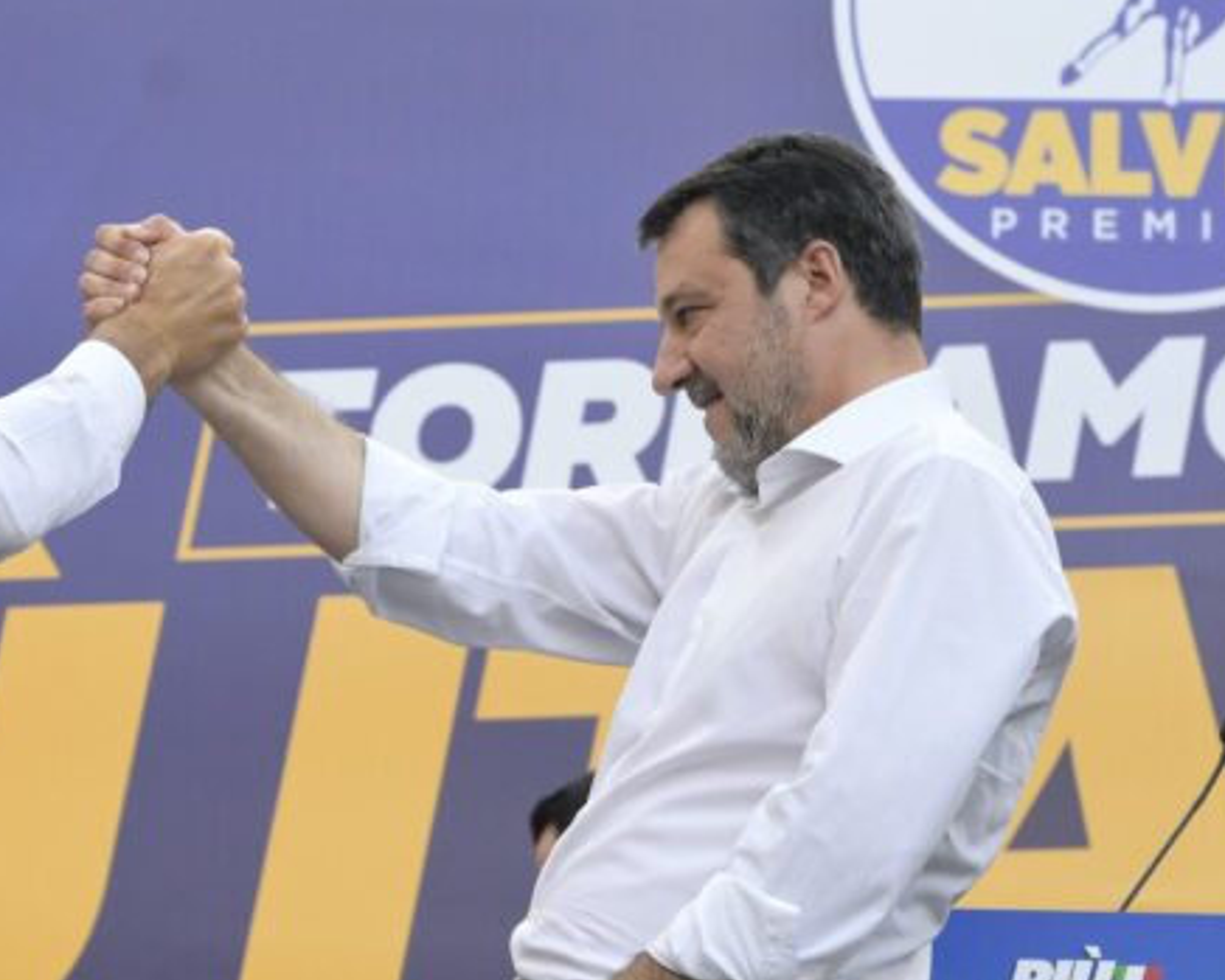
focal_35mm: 124
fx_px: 4497
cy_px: 666
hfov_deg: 15.4
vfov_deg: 12.4
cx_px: 163
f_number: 5.6
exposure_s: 1/500
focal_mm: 75
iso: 2000
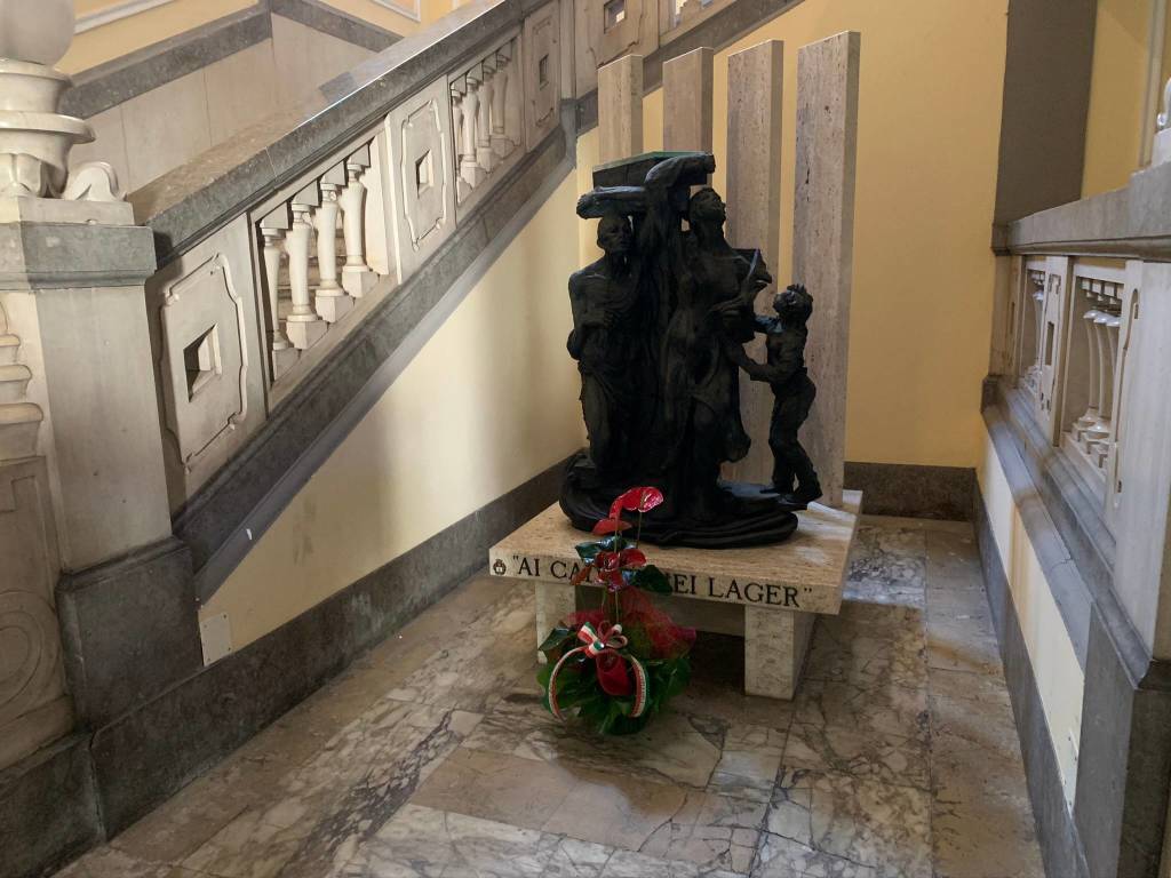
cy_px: 439
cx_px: 586
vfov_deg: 53.1
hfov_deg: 67.3
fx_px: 880
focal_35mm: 26
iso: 500
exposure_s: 1/25
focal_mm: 4.25
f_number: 1.8
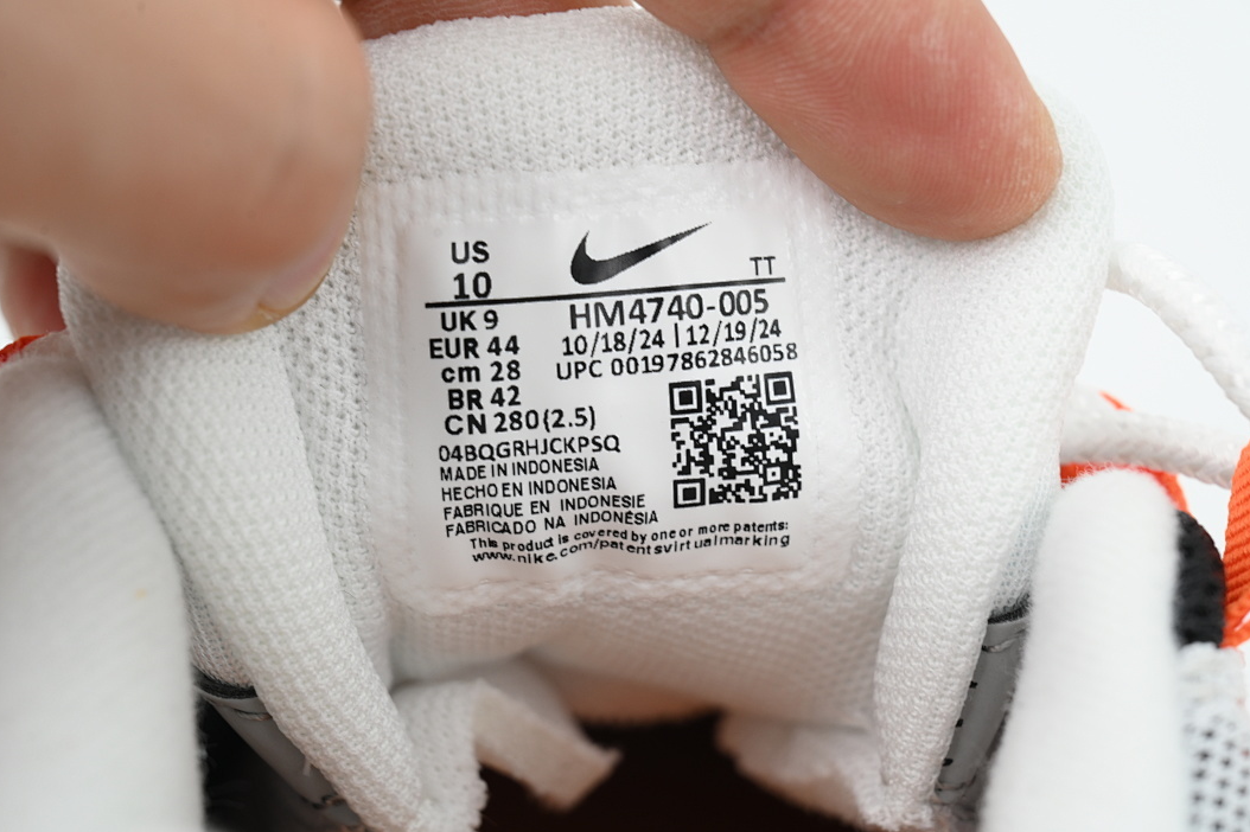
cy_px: 417
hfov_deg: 16.7
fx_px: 4269
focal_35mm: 123
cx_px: 625
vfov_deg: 11.1
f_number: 11
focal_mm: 120
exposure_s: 1/80
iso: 400
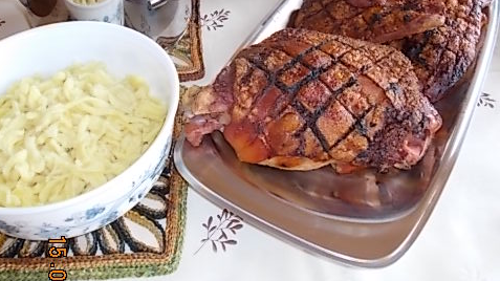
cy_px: 48
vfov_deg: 30.3
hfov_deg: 52.8
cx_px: 249
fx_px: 504
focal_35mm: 38
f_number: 3.2
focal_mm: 4.6
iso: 100
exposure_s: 1/25
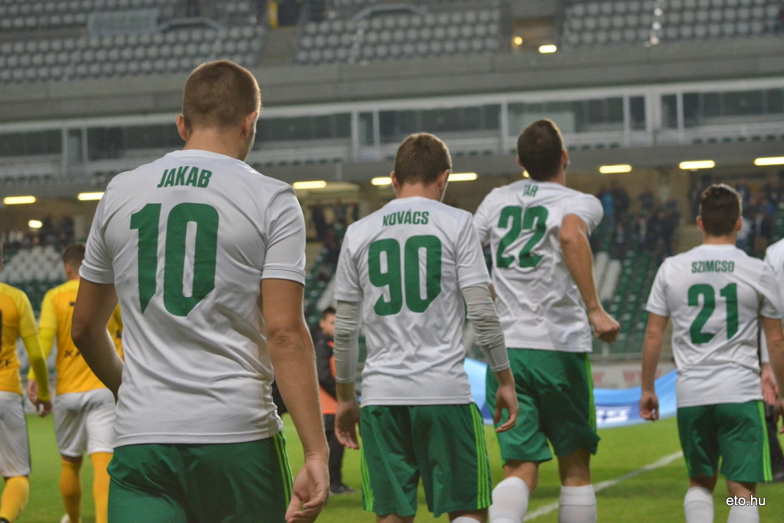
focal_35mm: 106
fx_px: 2309
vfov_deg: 12.9
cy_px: 262
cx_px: 388
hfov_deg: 19.3
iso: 2000
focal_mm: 70
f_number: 5
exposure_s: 1/400
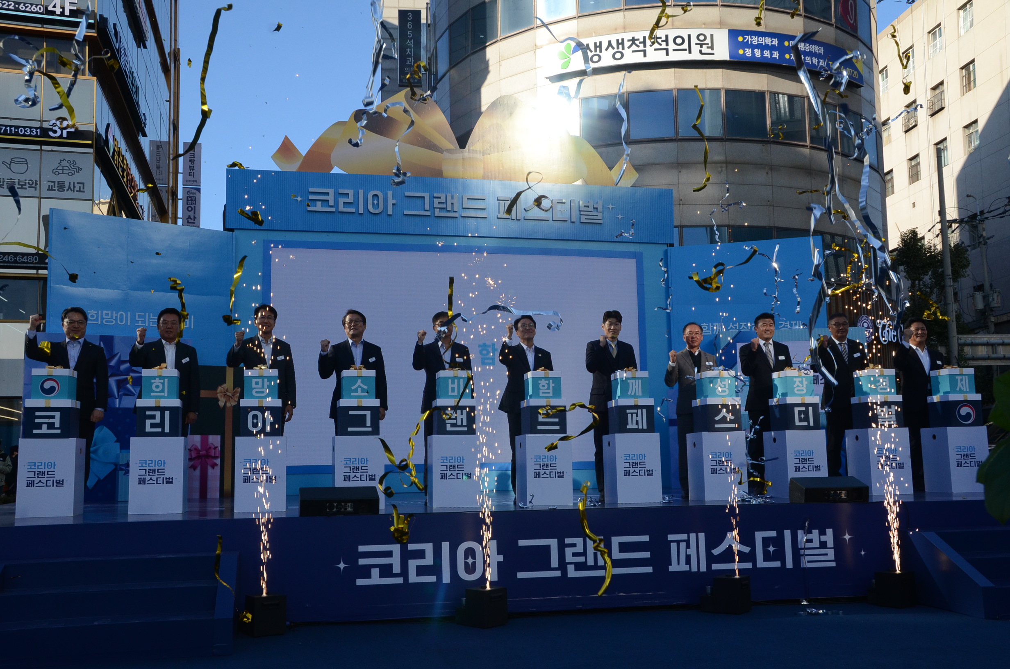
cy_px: 334
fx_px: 1008
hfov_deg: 53.2
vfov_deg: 36.7
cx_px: 505
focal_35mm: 36
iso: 640
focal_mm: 24
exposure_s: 1/640
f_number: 13
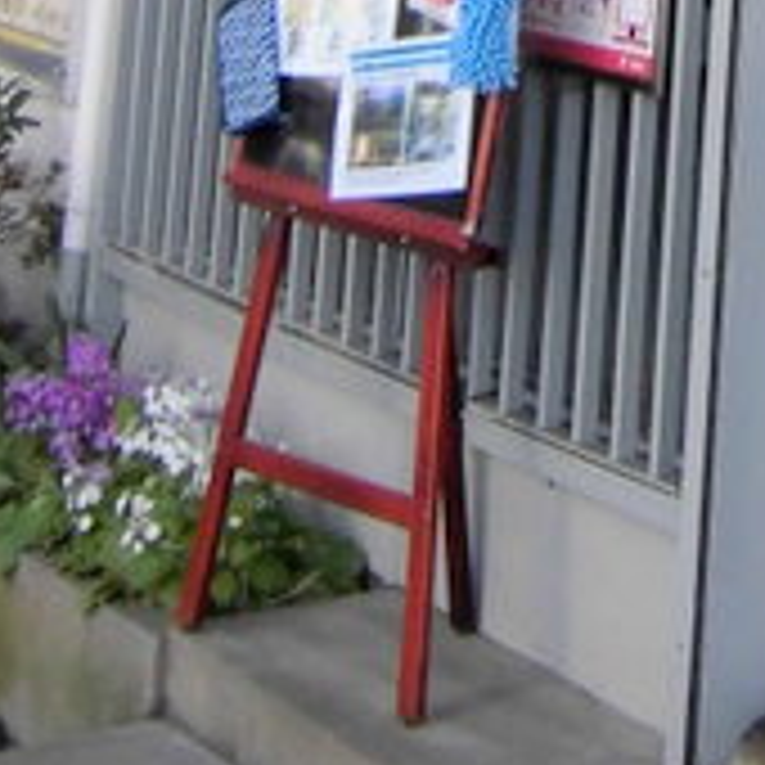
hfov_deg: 15.3
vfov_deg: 13.7
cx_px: 1035
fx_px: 2700
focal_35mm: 108
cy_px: -760
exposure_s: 1/250
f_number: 2.8
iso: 100
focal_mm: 4.7
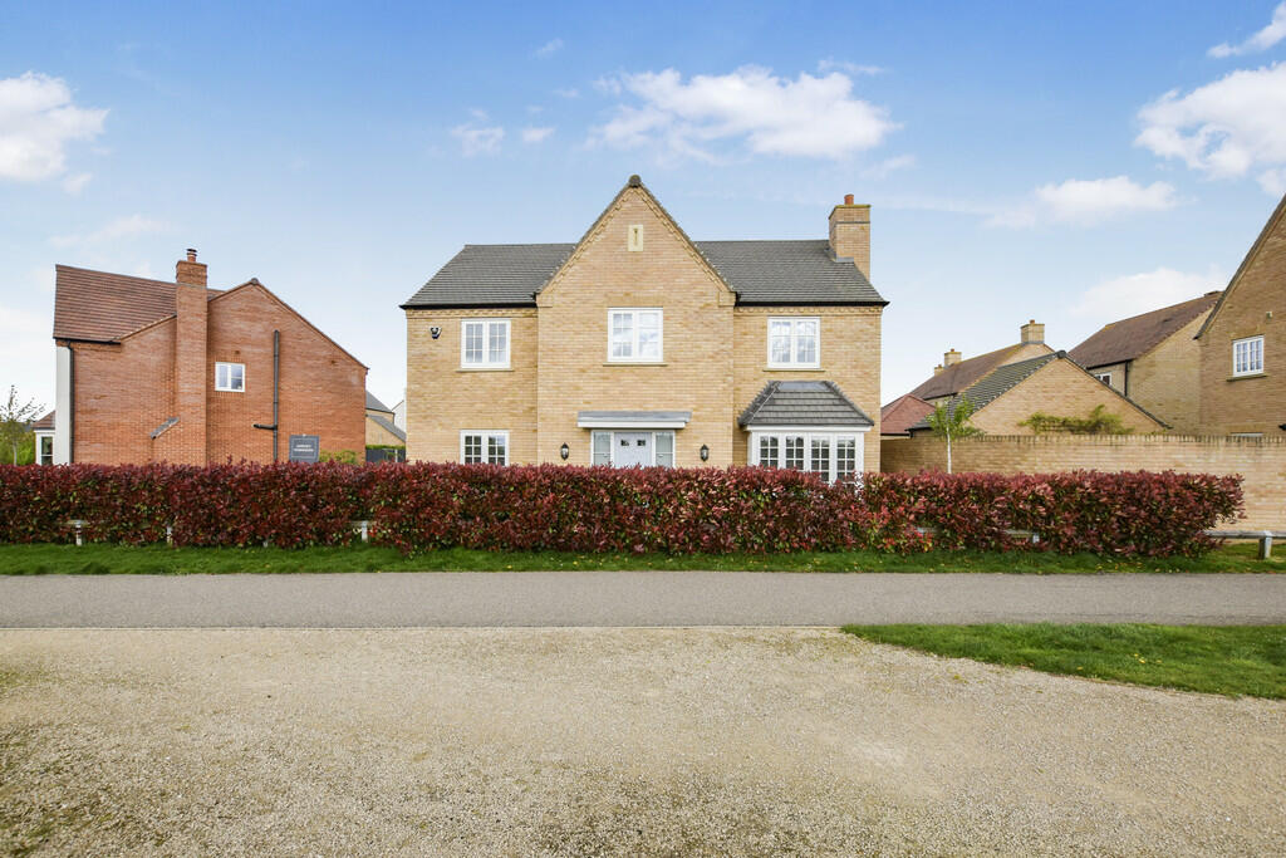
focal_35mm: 15
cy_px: 429
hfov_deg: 100.4
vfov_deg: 77.3
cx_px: 643
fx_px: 536
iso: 250
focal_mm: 10
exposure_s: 1/250
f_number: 8
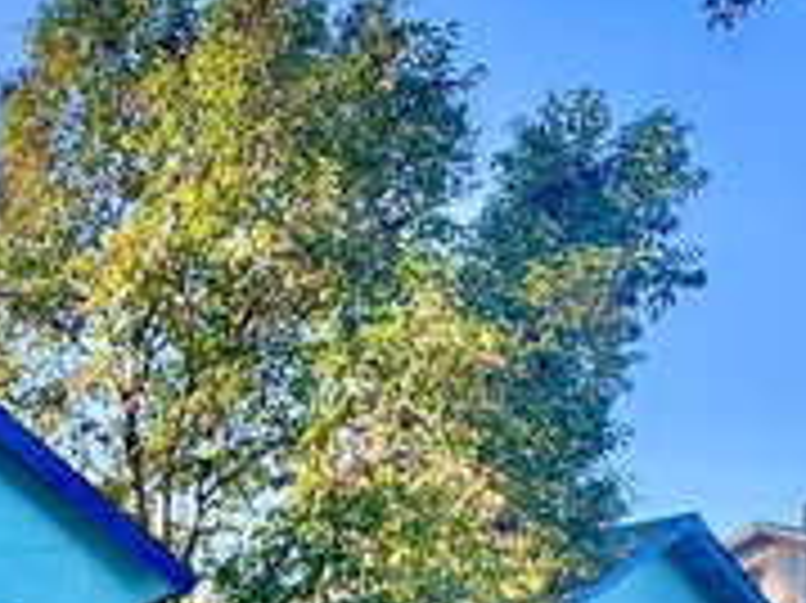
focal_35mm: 50
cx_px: 95
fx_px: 1163
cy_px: 846
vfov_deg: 24.2
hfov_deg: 36.1
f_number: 2.2
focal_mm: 2.22
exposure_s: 1/108
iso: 40
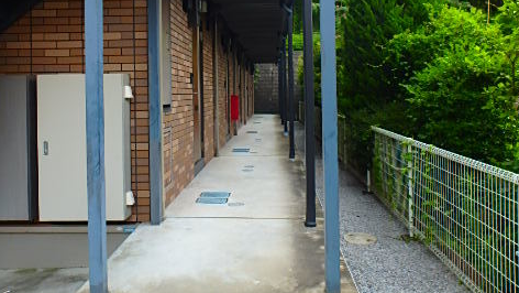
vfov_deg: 37.3
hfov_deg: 62.6
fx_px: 427
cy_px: 91
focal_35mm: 31
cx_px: 263
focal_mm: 3.7
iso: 125
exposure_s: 1/160
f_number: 3.5
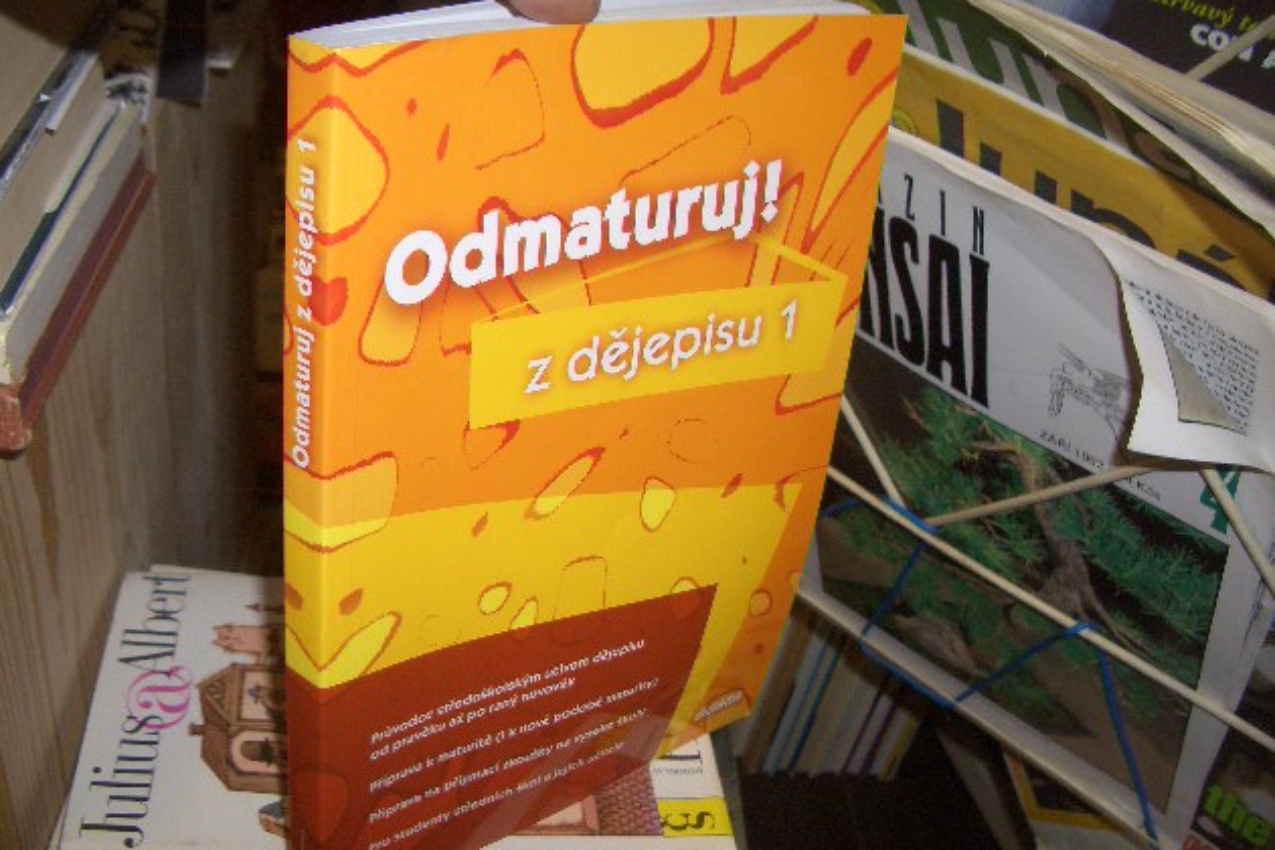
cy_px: 445
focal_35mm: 37
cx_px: 638
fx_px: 1310
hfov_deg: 51.9
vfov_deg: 35.9
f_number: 2.6
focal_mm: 5.8
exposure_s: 1/60
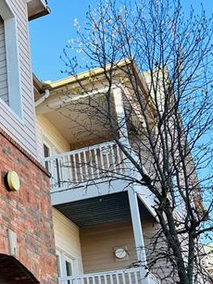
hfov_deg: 20.9
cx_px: -48
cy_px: 193
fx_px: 534
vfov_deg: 29.6
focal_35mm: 65
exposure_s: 1/909
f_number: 1.5
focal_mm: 5.7
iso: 50
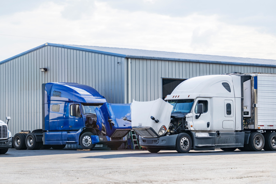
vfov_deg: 13.0
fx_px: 805
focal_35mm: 105
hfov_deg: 19.5
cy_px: 92
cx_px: 138
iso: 64
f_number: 2.8
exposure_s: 1/1250
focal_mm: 105
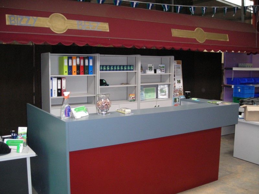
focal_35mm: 38
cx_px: 130
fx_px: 284
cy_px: 97
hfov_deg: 49.0
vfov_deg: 37.7
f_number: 3.2
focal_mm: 6.3
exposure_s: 1/60
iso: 217
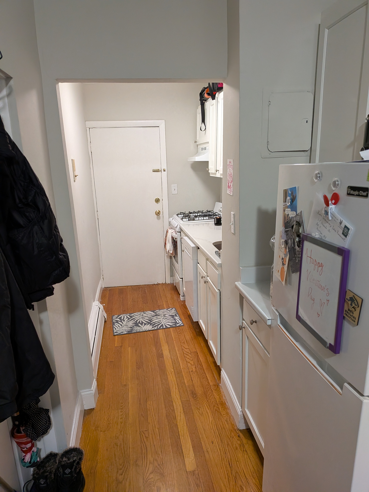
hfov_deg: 56.8
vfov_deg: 71.6
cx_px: 184
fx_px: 341
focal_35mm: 24
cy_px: 246
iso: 535
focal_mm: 4.53
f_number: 1.7
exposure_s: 1/100
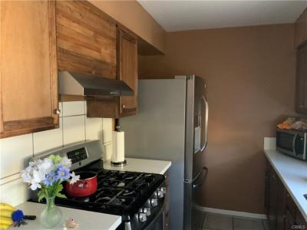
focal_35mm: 29
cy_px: 115
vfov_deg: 48.2
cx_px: 154
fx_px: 257
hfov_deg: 61.7
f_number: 1.8
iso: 500
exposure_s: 1/30
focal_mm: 3
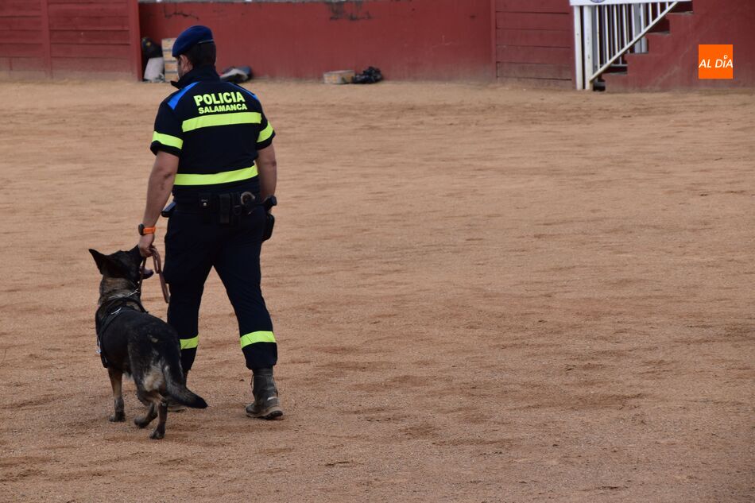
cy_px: 252
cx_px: 378
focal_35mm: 183
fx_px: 3837
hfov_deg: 11.2
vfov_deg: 7.5
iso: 400
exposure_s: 1/200
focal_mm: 122
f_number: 10
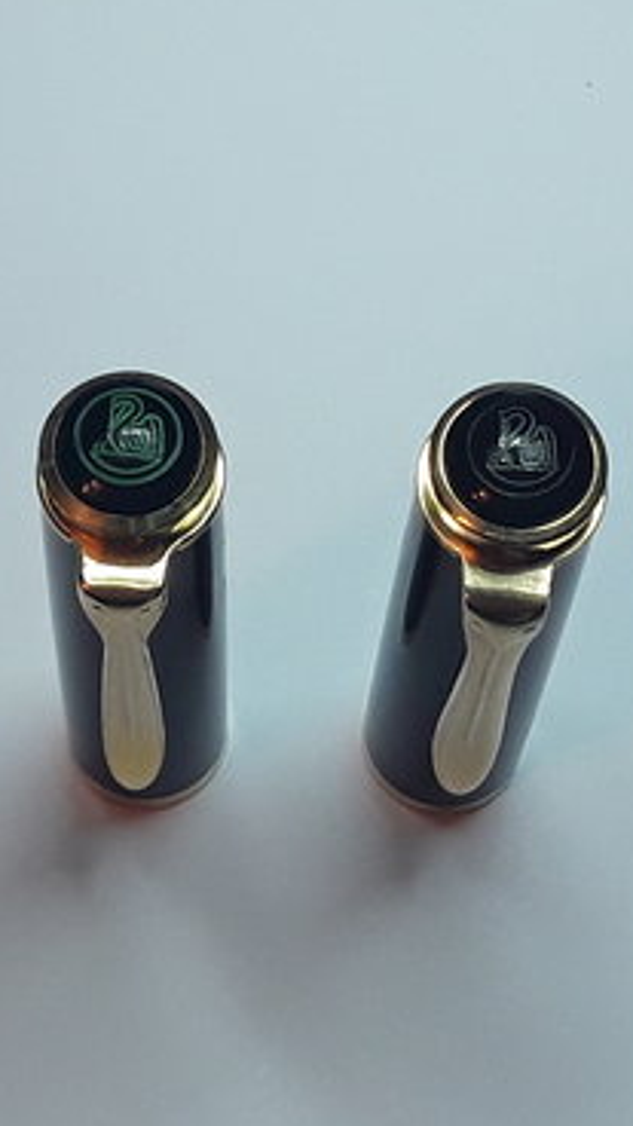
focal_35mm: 40
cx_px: 269
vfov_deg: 50.5
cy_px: 555
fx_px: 1194
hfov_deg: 29.7
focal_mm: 2.91
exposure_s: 1/116
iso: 40
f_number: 1.9
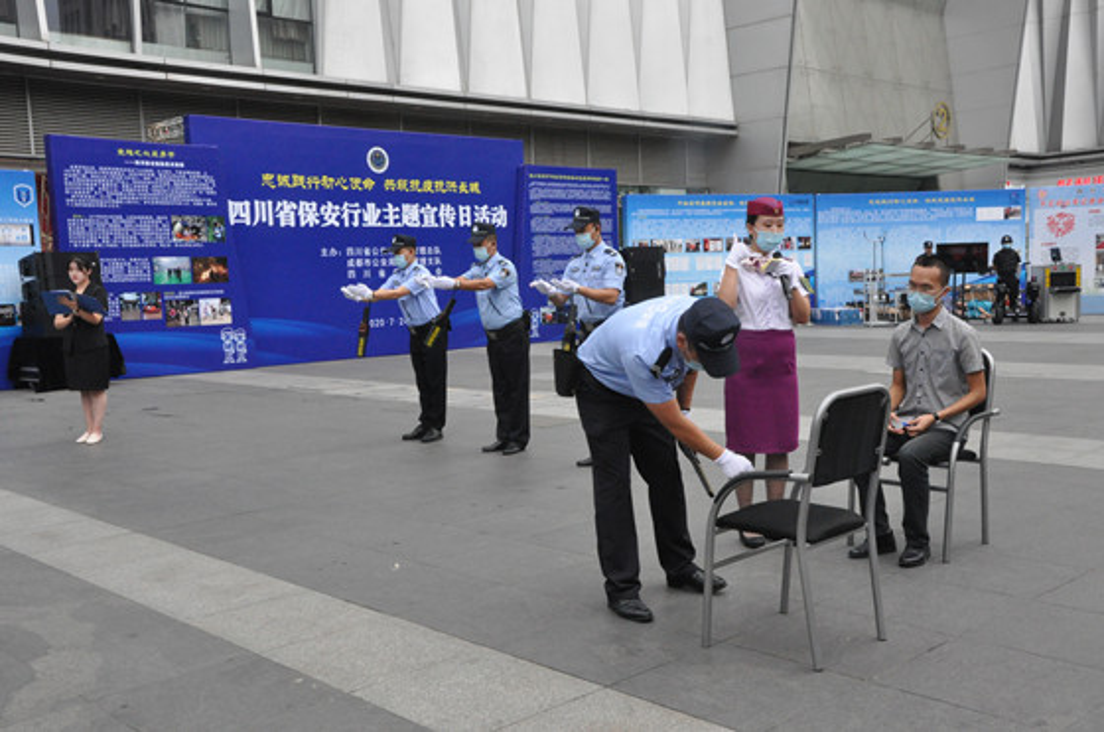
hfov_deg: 51.4
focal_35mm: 38
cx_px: 552
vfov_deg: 35.3
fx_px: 1148
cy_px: 366
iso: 2000
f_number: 16
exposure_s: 1/250
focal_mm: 25
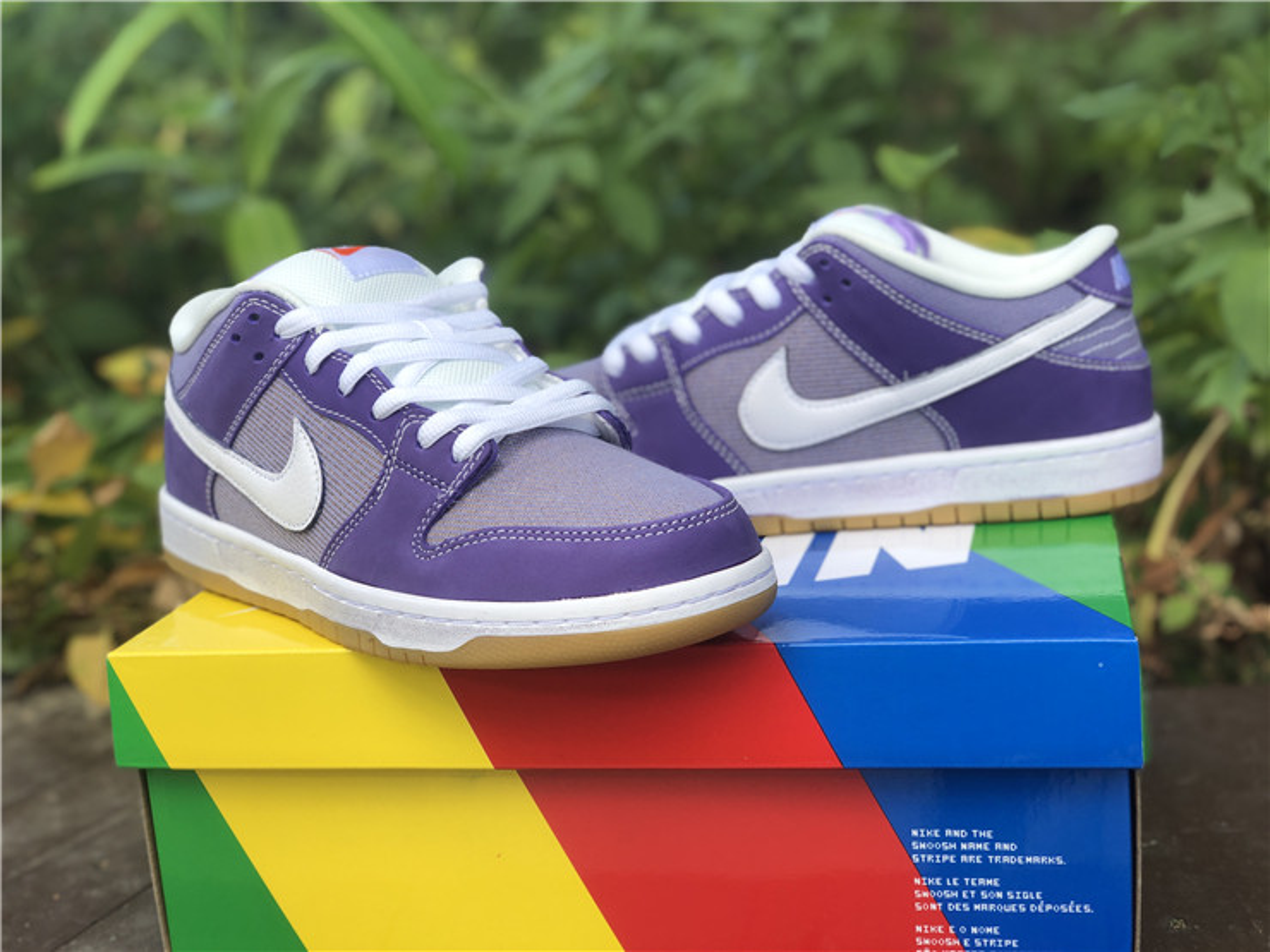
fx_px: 1908
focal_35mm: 52
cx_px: 635
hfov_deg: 36.8
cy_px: 476
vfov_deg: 28.0
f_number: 2.4
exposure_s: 1/142
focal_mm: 6
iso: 16
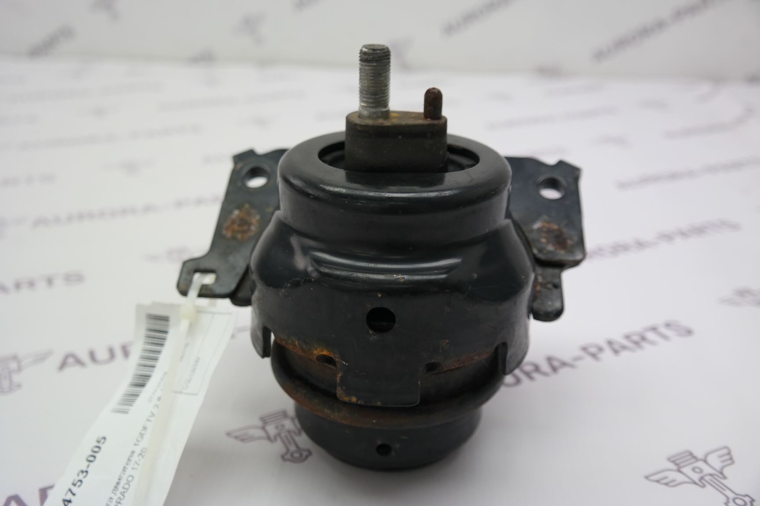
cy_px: 253
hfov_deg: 50.7
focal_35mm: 38
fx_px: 802
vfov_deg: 35.1
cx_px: 380
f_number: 4
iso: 200
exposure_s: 1/60
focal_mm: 25
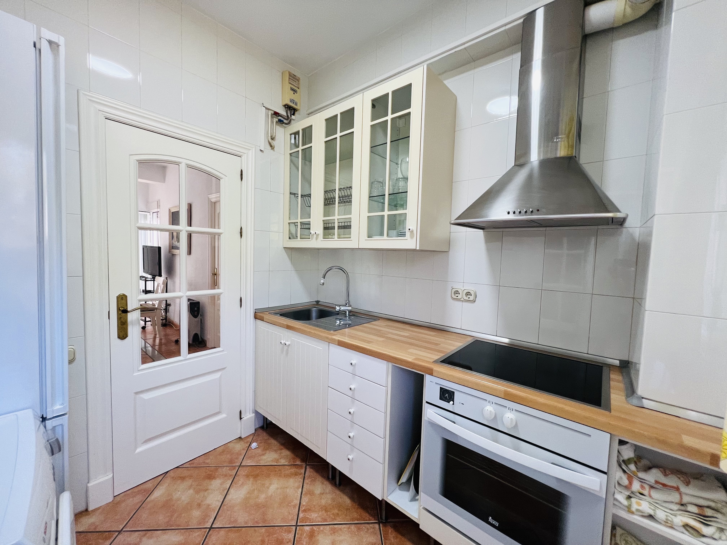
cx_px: 364
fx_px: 273
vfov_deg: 89.9
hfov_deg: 106.2
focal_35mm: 13
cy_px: 272
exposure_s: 1/99
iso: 80
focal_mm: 1.57
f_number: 1.8
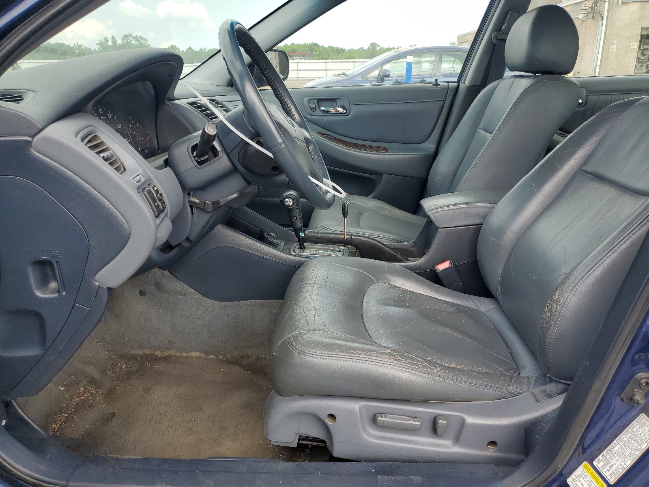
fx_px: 487
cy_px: 244
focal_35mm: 26
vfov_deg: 53.1
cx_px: 324
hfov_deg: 67.3
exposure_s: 1/588
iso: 50
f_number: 1.5
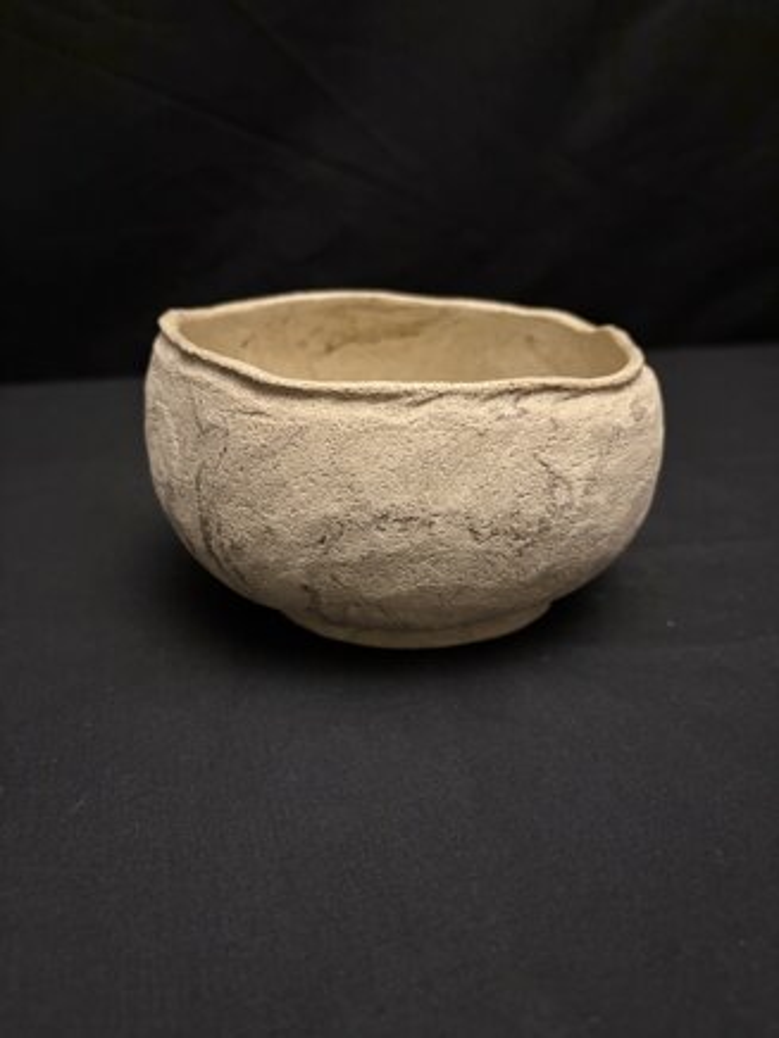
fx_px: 780
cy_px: 519
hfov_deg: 53.1
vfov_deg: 67.3
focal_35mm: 26
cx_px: 390
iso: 800
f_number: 1.6
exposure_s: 1/30
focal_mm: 5.96
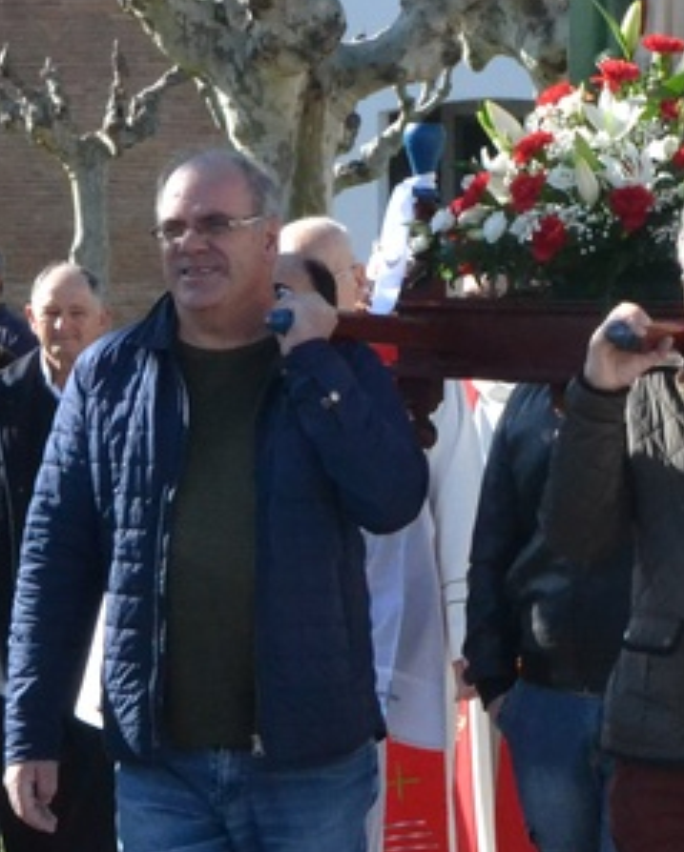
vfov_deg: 8.6
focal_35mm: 224
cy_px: 505
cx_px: 744
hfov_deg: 6.9
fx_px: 5660
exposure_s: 1/1000
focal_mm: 50
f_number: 16
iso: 3200
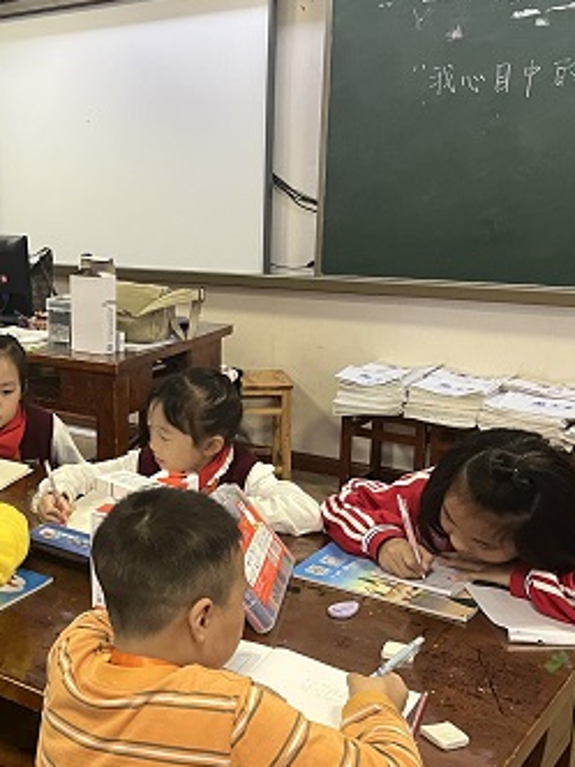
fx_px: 1041
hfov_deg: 28.4
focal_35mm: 47
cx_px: -37
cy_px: 402
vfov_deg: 40.4
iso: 400
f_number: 1.6
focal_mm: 5.1
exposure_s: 1/50
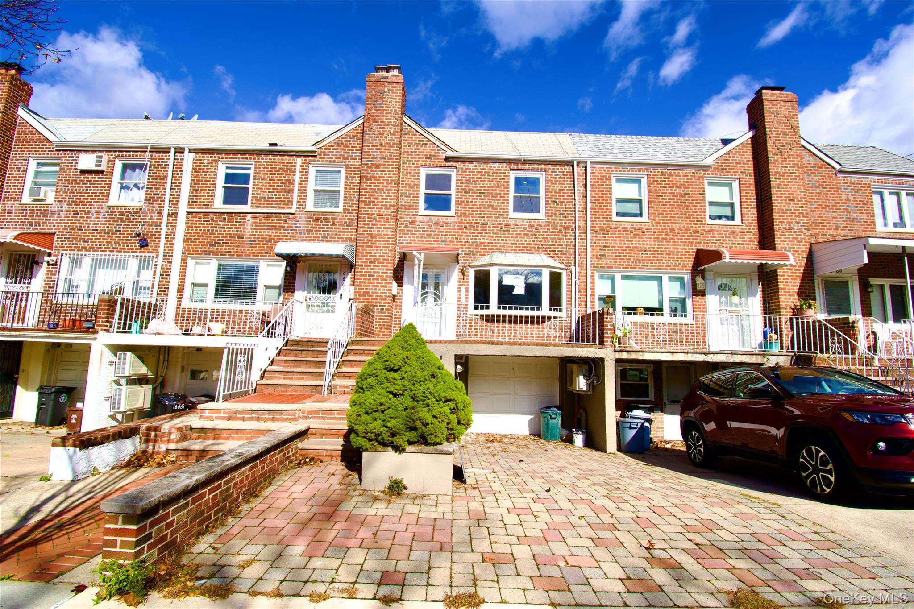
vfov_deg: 77.3
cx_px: 457
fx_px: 381
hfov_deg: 100.4
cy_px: 304
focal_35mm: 15
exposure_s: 1/320
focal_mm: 10
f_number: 9
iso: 100
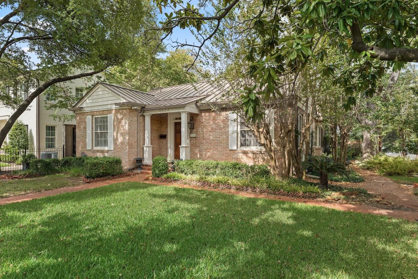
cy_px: 140
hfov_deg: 82.6
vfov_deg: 60.7
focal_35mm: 20
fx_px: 238
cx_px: 209
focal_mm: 20.5
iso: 800
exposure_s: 1/100
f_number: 11
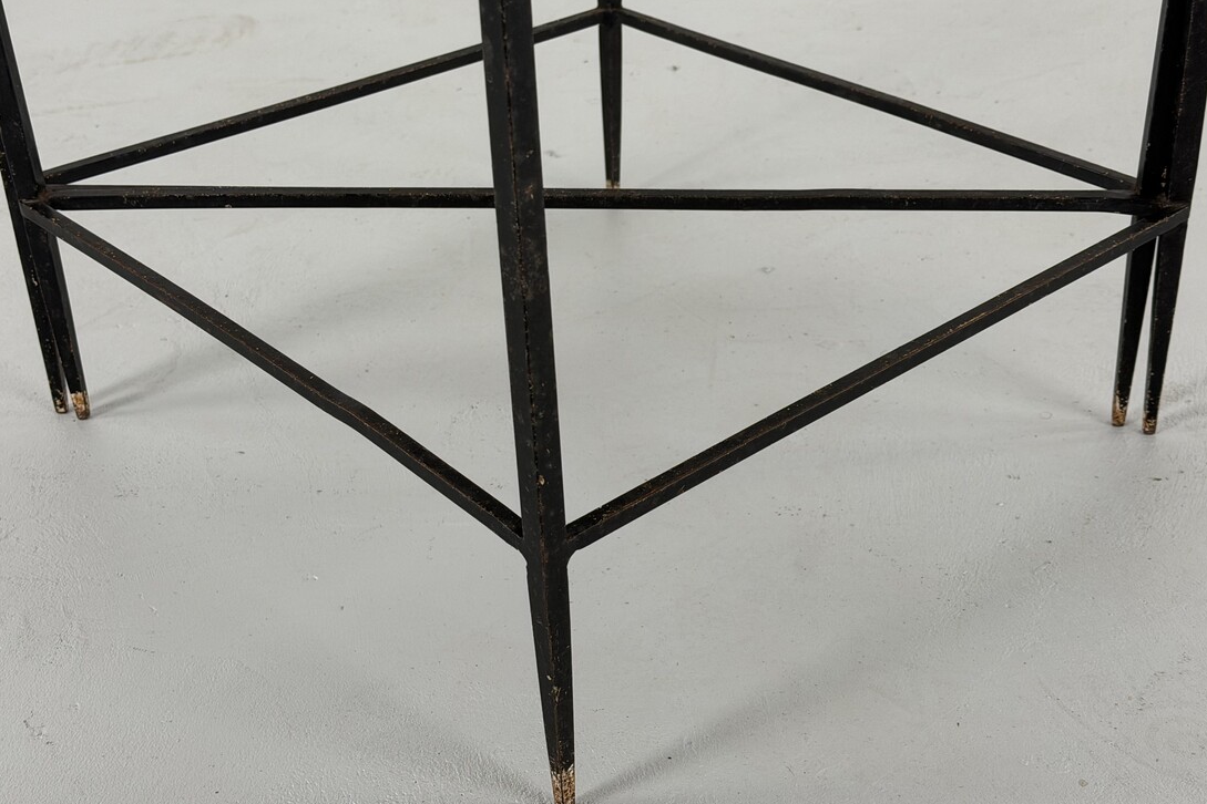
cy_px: 371
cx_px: 611
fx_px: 1844
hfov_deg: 36.2
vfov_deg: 24.6
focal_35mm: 55
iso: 64
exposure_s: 1/100
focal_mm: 6.76
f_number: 1.78
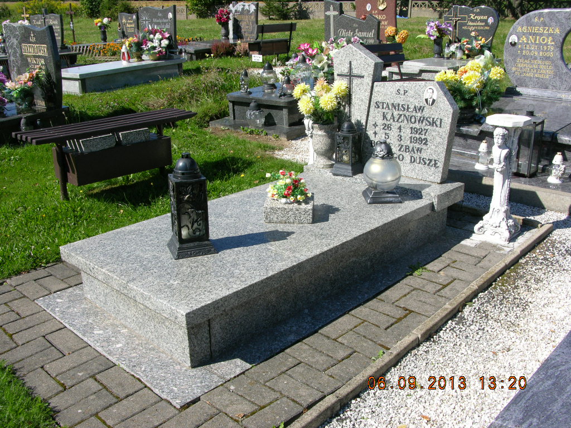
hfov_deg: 52.6
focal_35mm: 35
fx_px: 577
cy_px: 214
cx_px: 286
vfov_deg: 40.7
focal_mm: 8.9
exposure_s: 1/206
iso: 50
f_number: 6.3
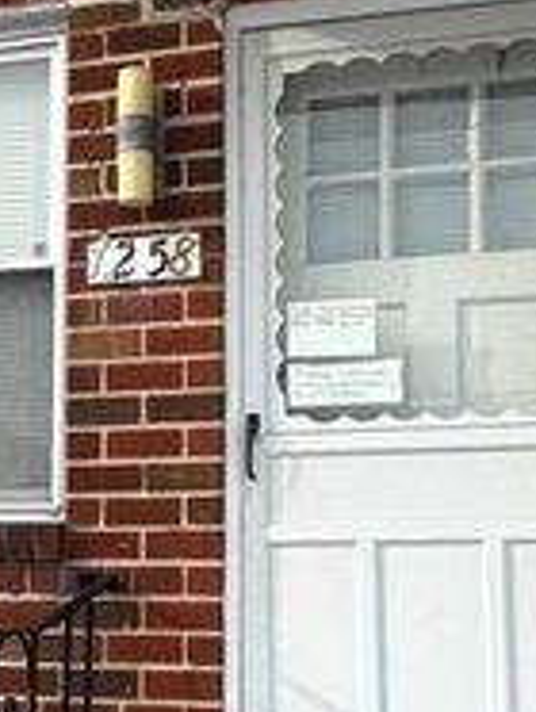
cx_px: 54
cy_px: 389
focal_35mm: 86
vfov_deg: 22.7
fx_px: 1771
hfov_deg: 17.0
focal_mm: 6.76
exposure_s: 1/1923
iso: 80
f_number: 1.78
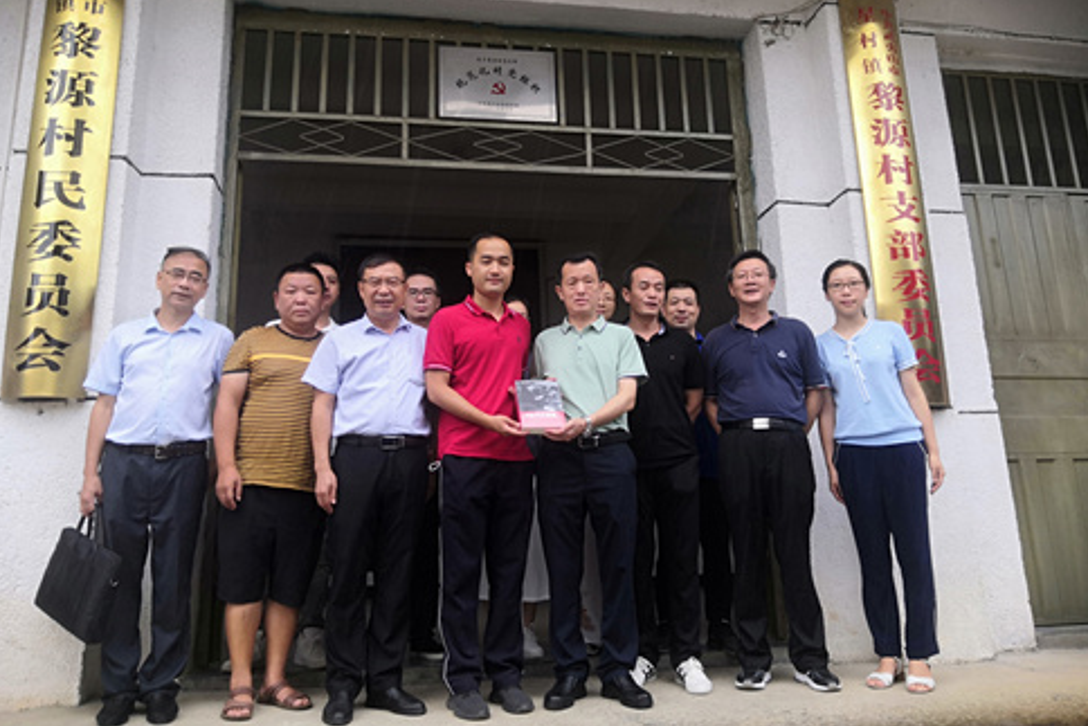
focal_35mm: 29
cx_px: 537
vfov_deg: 44.9
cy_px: 320
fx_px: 877
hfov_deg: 63.6
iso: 50
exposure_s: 1/90
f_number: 1.8
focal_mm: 3.95
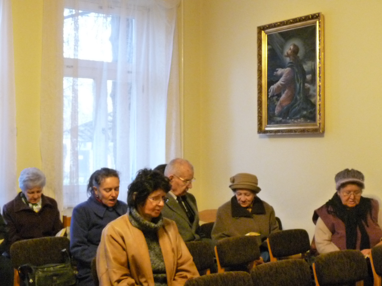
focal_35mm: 53
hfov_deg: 36.2
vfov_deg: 27.5
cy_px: 143
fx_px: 585
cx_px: 191
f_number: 3
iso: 800
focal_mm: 6.6
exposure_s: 1/20
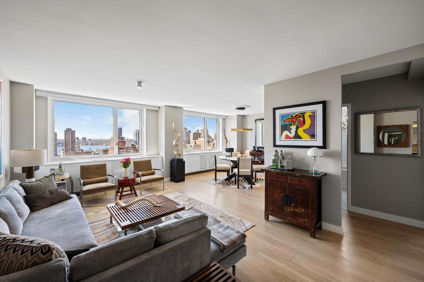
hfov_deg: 104.3
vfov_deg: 81.2
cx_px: 212
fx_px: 165
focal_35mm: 14
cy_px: 141
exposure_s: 1/20
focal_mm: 14
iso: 250
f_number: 9
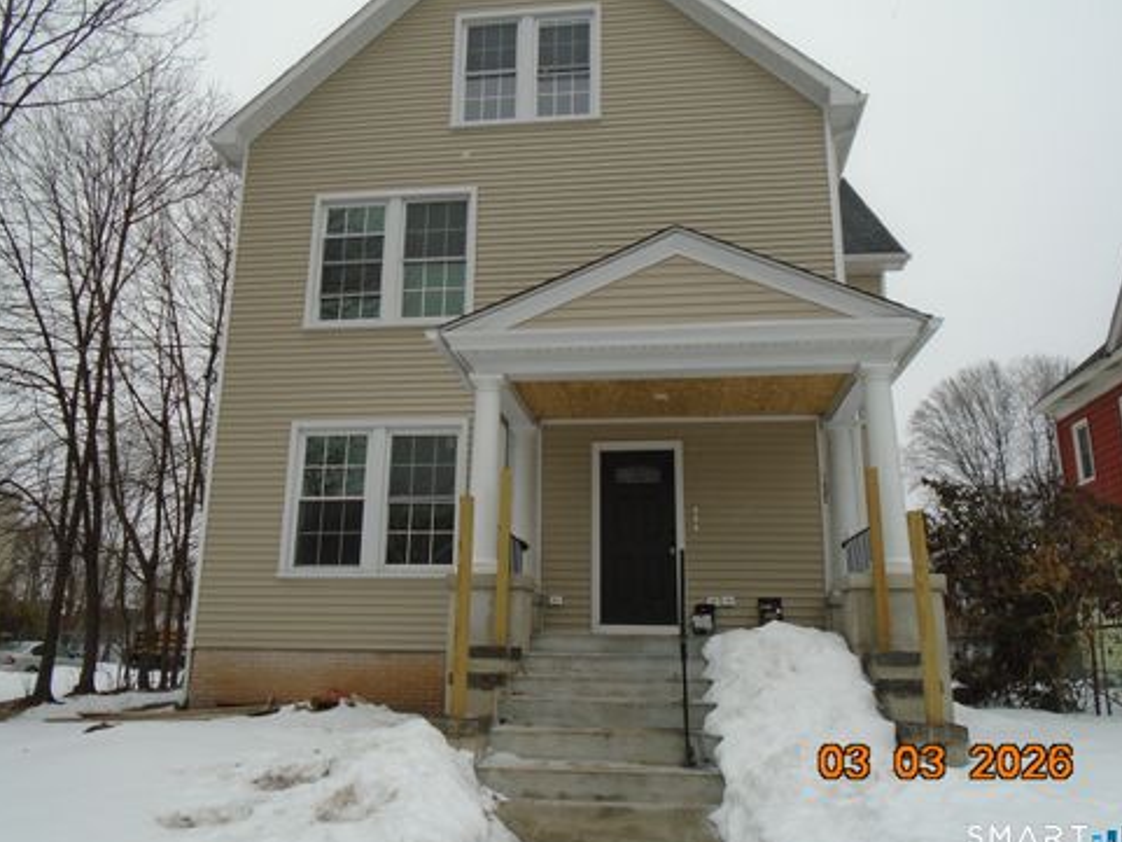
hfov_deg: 65.3
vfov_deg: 51.4
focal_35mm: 27
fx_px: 875
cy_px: 419
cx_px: 558
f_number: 3.2
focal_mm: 4.6
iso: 100
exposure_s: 1/400
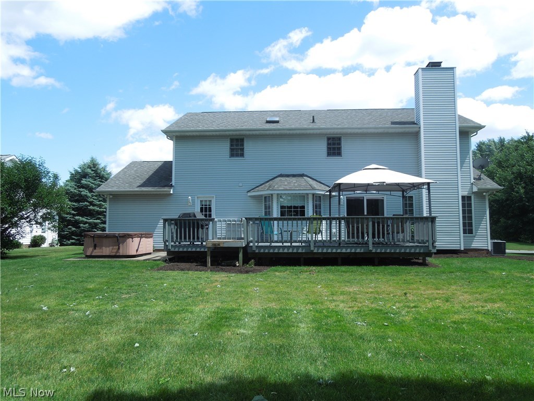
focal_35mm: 25
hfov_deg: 69.4
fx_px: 386
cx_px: 267
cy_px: 200
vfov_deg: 54.9
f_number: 3.3
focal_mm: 4.5
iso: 100
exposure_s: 1/640
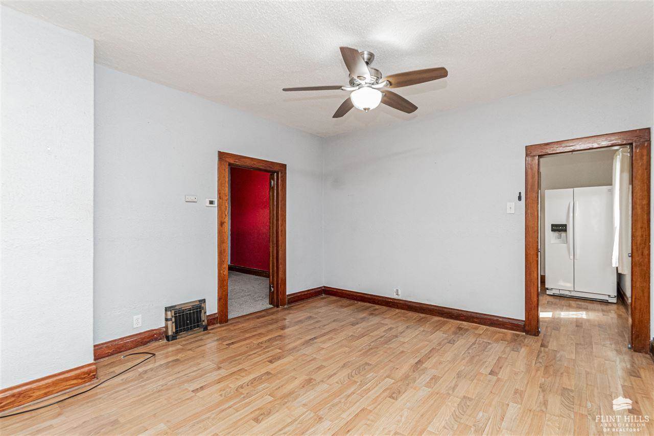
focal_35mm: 15
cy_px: 218
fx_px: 272
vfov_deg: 77.3
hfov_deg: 100.4
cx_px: 327
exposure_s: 1/60
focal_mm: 10
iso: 1600
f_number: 10
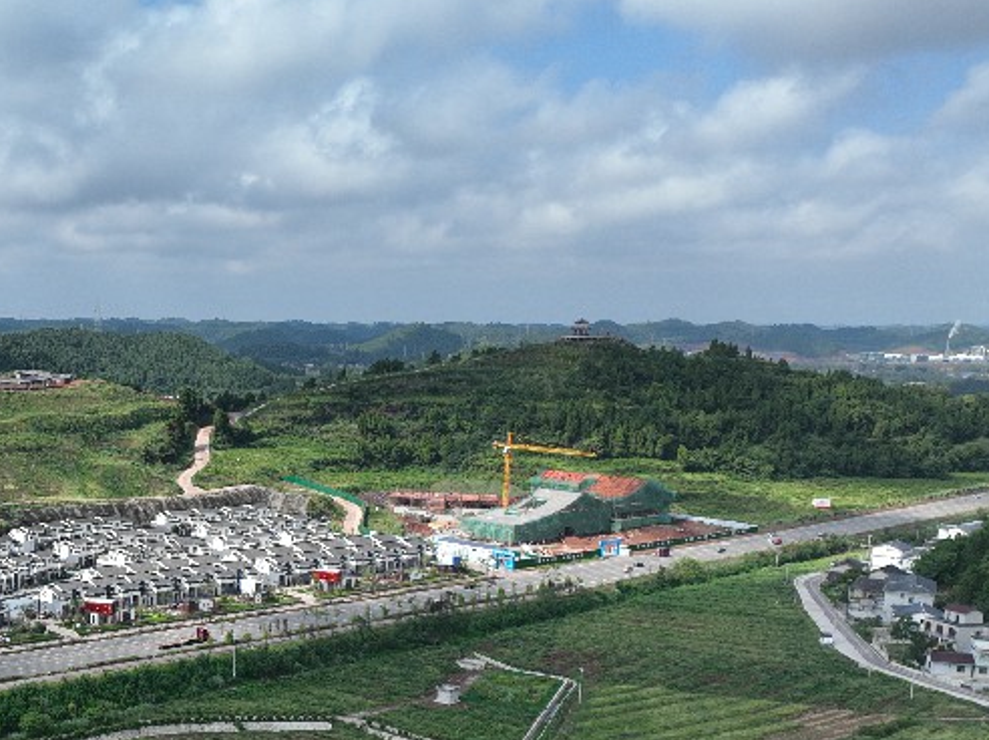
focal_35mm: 50
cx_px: 42
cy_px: 560
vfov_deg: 28.6
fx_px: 1427
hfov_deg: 35.3
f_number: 2.8
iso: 100
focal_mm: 12.29
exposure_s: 1/1600
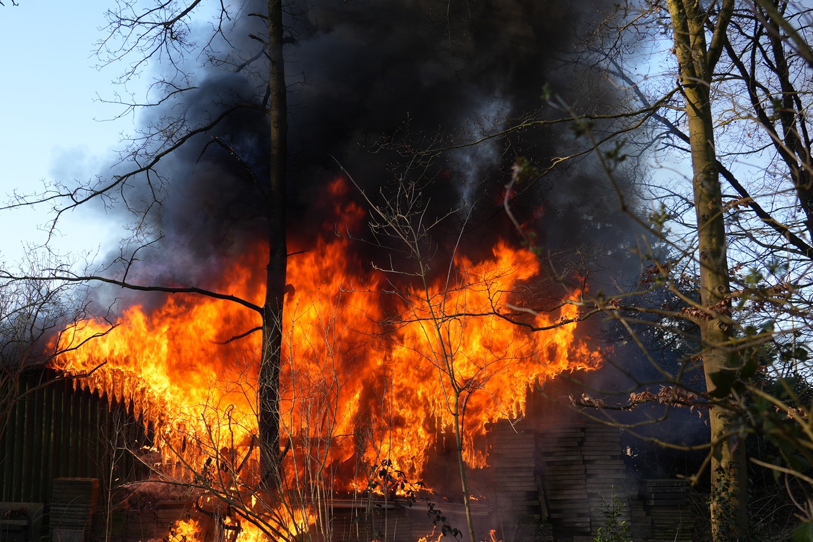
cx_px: 289
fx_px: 948
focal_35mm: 42
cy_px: 306
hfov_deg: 45.9
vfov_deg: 31.9
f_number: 4.5
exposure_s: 1/160
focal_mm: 29
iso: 100
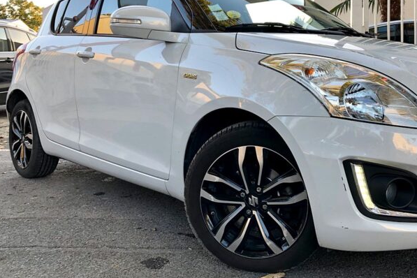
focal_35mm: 39
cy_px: 91
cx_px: 275
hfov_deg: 48.8
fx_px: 452
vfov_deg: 33.9
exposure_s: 1/120
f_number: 1.8
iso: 50
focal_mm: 3.99
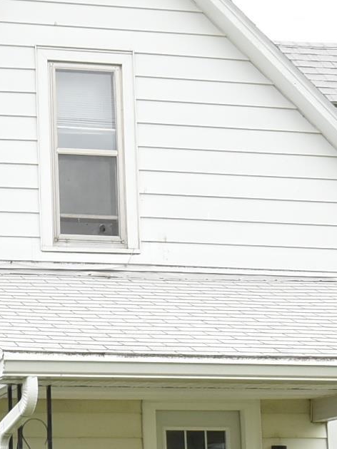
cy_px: 255
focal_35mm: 130
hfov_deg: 11.2
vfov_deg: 15.1
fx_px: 1692
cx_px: -55
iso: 400
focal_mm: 19
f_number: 13
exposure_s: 1/125
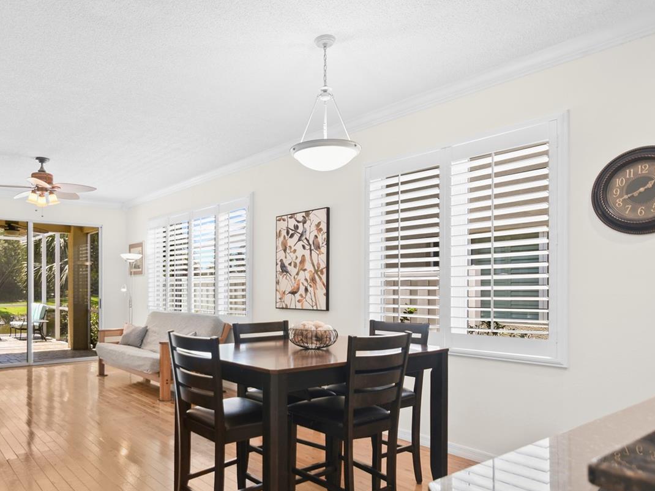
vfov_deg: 58.2
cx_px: 240
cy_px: 302
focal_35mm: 23
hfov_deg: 72.5
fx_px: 435
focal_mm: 11
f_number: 2.8
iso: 100
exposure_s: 1/8
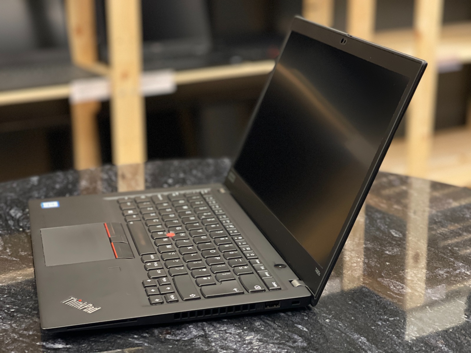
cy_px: 176
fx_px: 871
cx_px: 236
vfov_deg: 22.9
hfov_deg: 30.3
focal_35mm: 64
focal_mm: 7.5
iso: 320
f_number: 2.2
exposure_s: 1/40
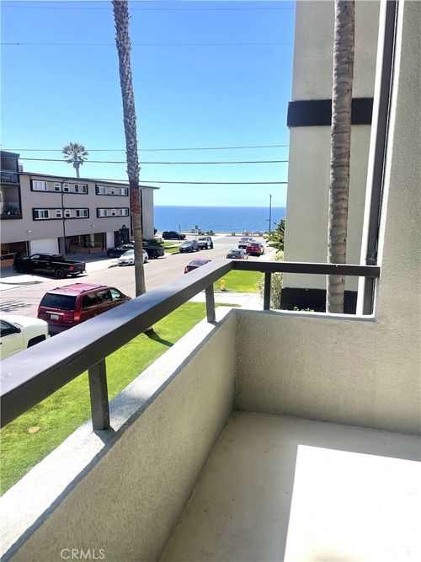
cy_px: 281
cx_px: 210
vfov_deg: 67.3
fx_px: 422
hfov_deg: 53.0
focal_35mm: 26
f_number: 1.6
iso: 32
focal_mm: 4.2
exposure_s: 1/3731
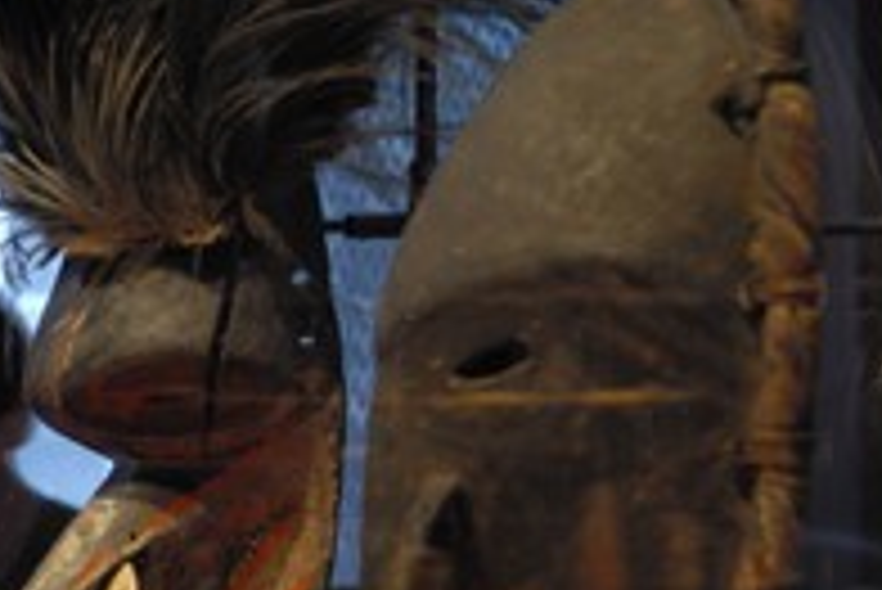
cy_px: 410
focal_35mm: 209
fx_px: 5126
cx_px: -22
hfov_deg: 9.8
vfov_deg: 6.6
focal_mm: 65
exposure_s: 1.6
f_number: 6.3
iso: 100
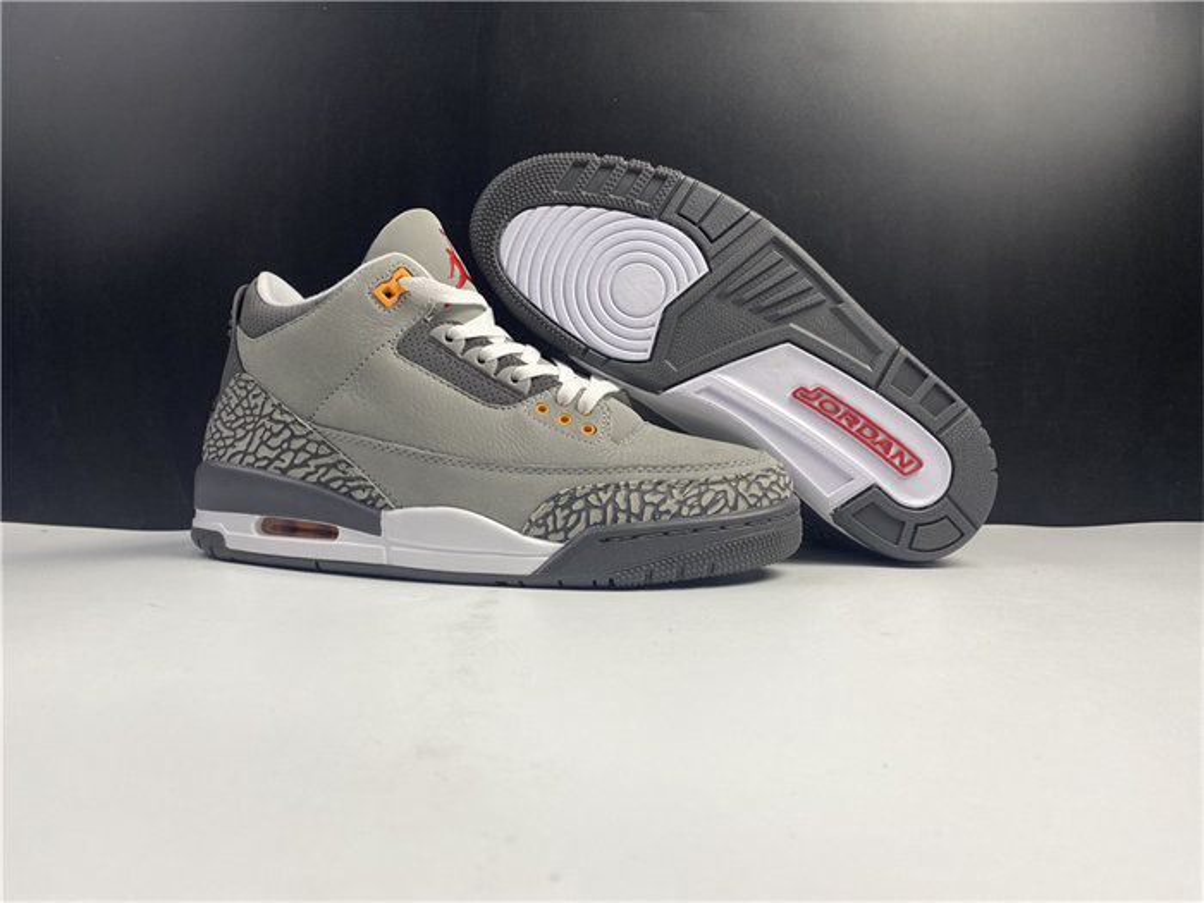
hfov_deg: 67.3
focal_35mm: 26
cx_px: 602
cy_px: 452
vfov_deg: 53.1
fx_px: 904
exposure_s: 1/100
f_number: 1.8
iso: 40
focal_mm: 4.25
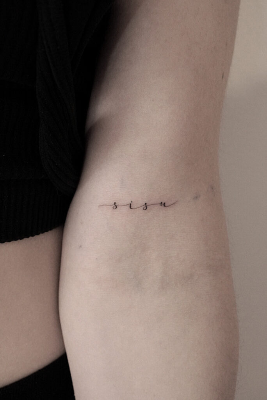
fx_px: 500
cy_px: 200
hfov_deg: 29.9
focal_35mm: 45
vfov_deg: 43.6
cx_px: 134
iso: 3200
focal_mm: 30
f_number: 13
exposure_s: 1/50
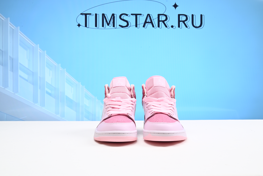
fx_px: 270
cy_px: 88
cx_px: 132
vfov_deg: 36.0
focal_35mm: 37
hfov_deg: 51.9
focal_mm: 37
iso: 100
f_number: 16
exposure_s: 1/2
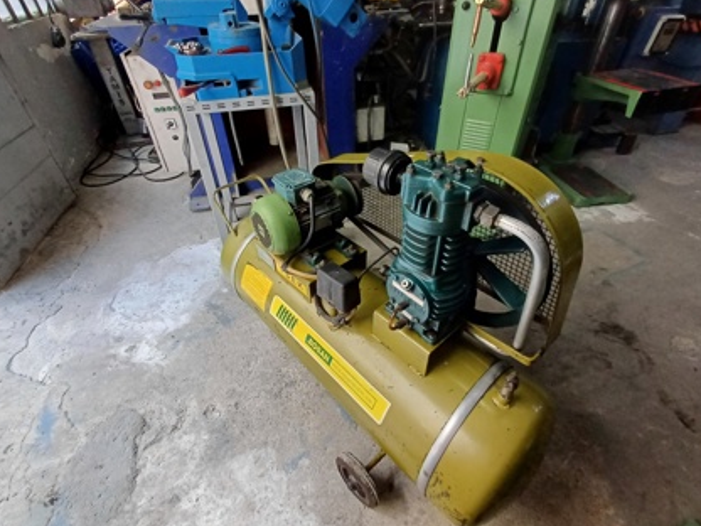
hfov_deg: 87.7
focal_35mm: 18
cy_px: 264
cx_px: 359
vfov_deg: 71.6
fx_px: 365
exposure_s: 1/50
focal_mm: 1.64
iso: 100
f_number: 2.2
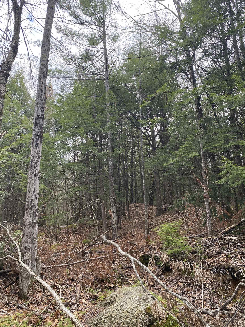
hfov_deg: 53.1
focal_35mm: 26
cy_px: 164
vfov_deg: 67.3
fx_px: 245
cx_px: 122
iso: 32
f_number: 1.8
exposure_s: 1/585
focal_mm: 4.25
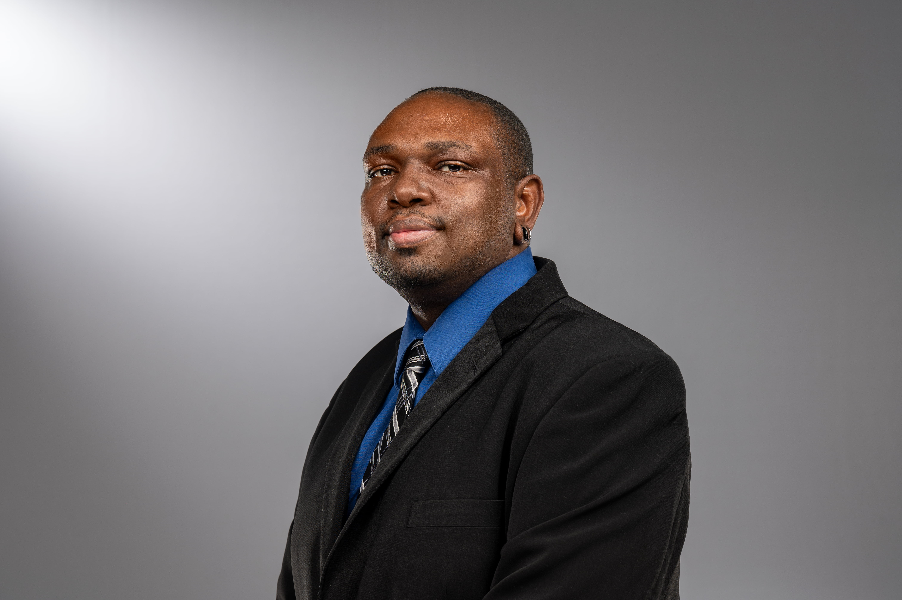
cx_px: 451
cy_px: 300
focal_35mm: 115
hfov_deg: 17.8
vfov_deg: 11.9
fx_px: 2879
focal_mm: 115
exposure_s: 1/125
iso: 100
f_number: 7.1
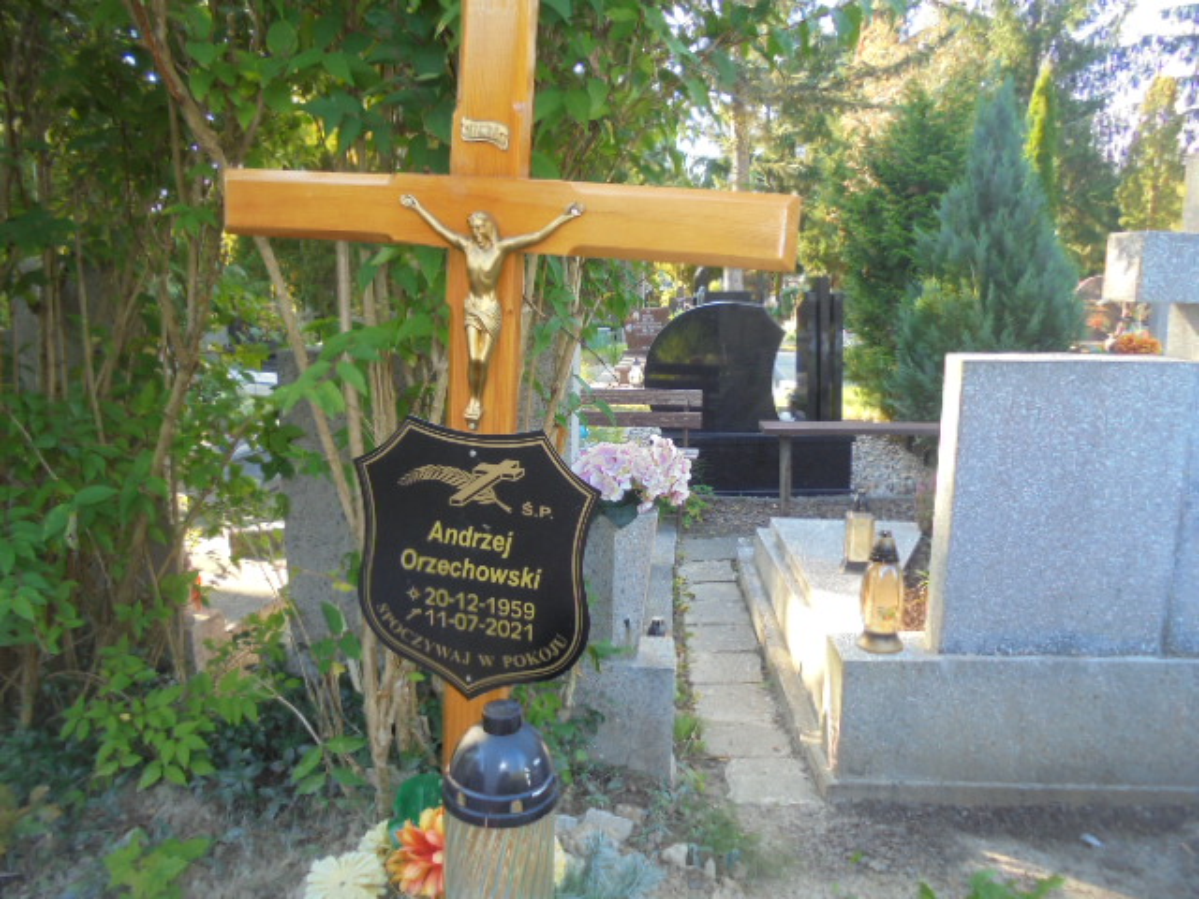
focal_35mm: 26
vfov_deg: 53.1
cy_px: 450
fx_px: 901
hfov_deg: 67.3
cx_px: 600
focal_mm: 4.6
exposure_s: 1/50
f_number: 3.5
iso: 100
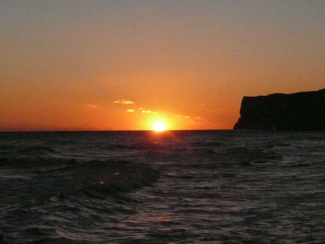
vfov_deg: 14.6
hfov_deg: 19.4
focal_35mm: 101
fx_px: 948
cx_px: 162
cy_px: 122
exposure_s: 1/1600
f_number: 11
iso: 1250
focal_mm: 13.7
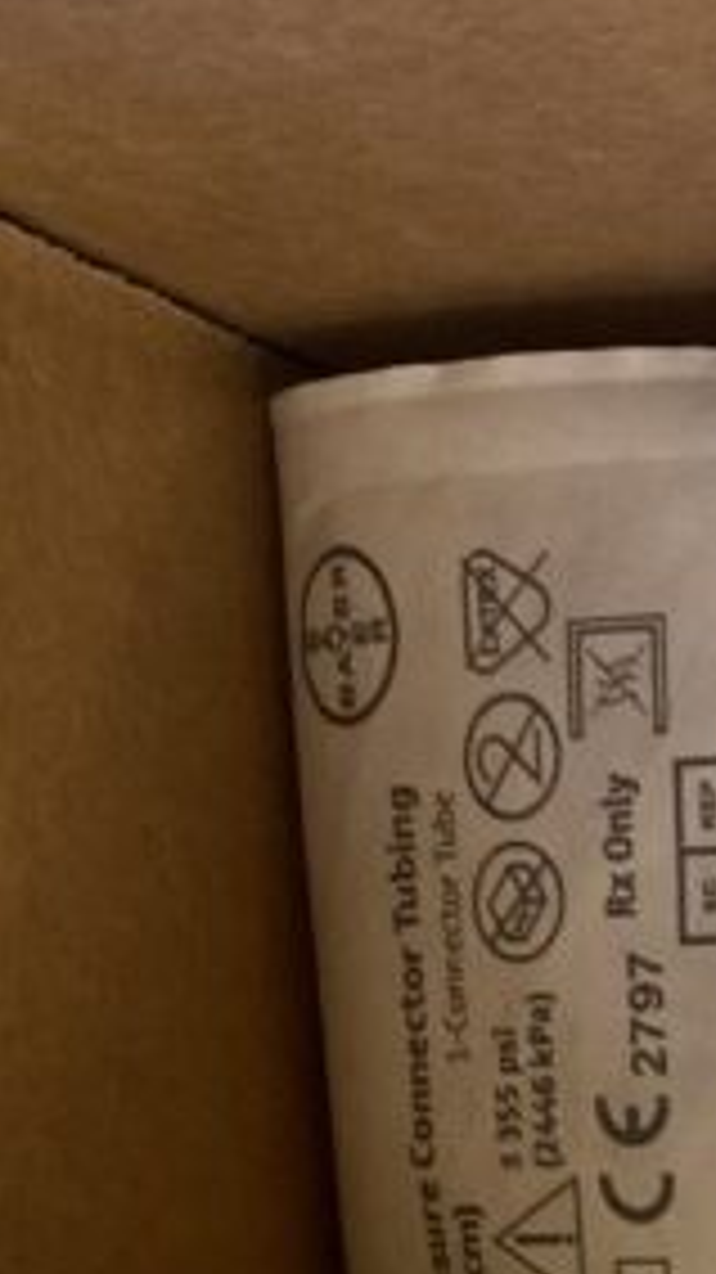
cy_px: 1805
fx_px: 4054
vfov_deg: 16.5
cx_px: 2049
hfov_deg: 8.6
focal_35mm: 120
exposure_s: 1/119
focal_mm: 4.25
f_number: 1.8
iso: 32
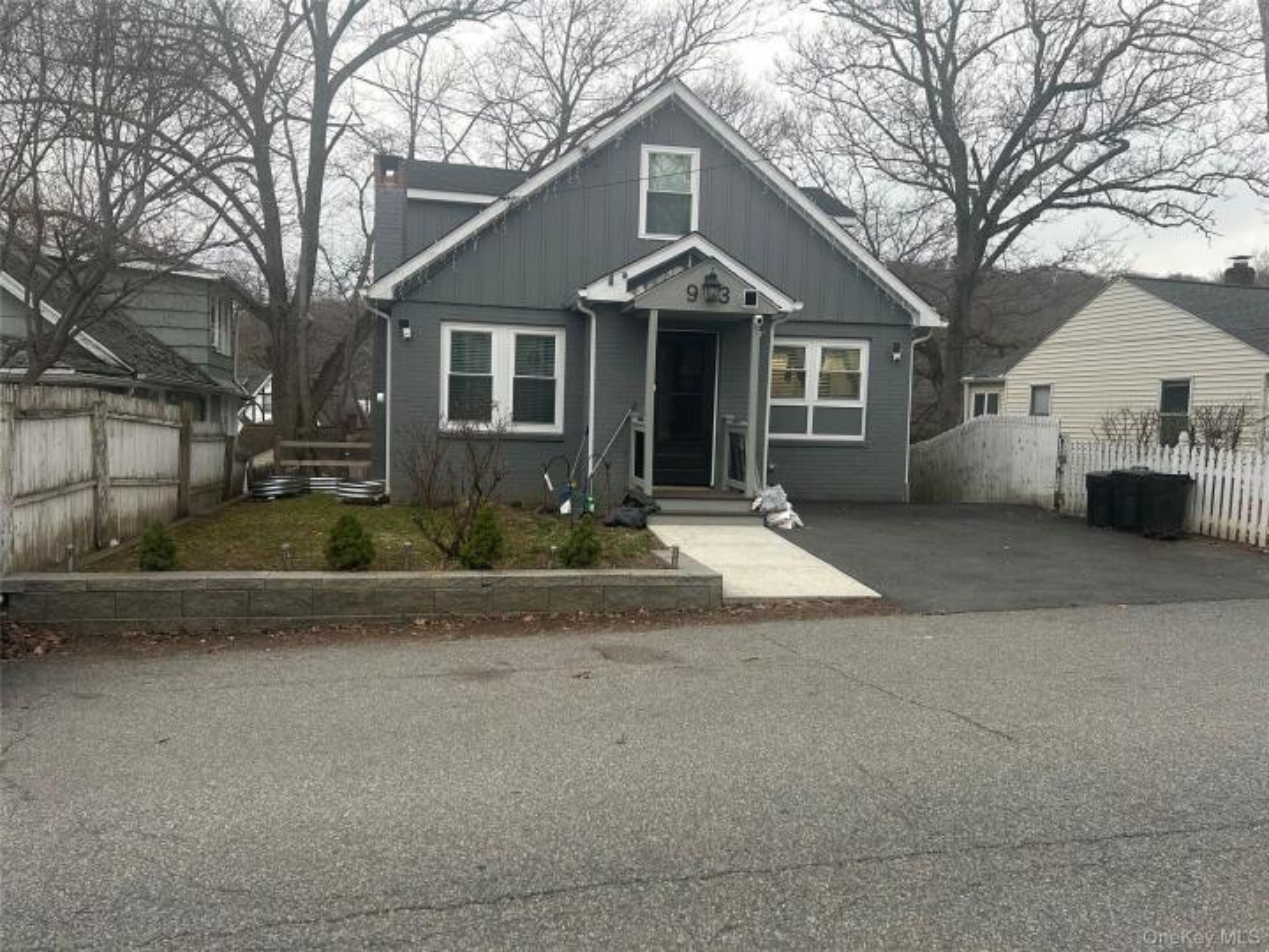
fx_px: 953
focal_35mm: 26
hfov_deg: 67.3
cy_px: 476
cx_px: 634
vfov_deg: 53.1
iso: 80
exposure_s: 1/121
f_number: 1.5
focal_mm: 5.7
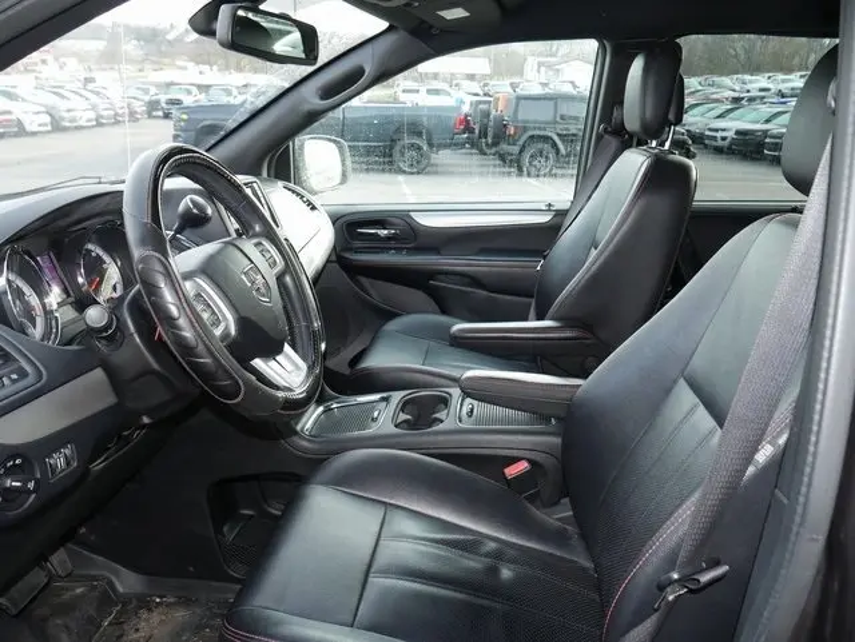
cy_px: 321
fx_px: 692
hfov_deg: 63.4
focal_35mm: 28
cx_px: 428
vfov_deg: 49.8
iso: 320
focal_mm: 14
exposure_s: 1/60
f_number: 5
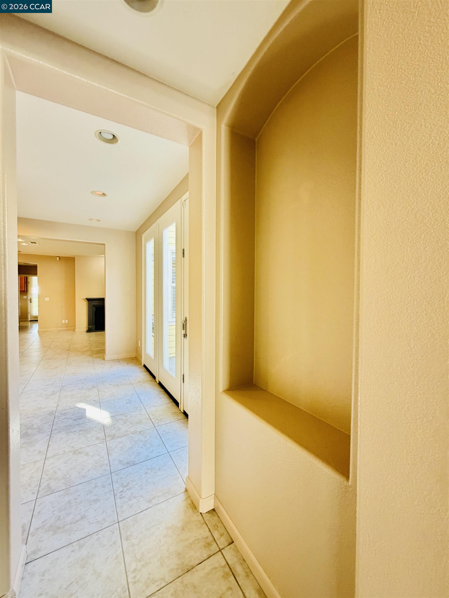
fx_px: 242
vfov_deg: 102.1
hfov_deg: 85.7
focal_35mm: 14
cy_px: 299
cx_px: 224
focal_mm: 2.22
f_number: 2.2
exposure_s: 1/95
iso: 320
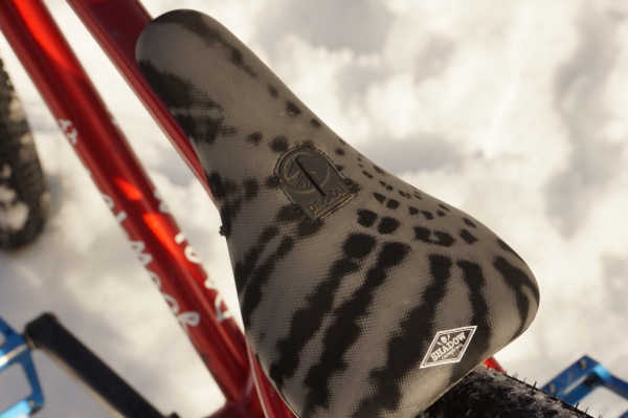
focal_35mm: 73
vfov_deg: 18.6
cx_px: 314
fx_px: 1272
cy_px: 209
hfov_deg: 27.7
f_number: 9
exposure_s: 1/250
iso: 100
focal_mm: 49
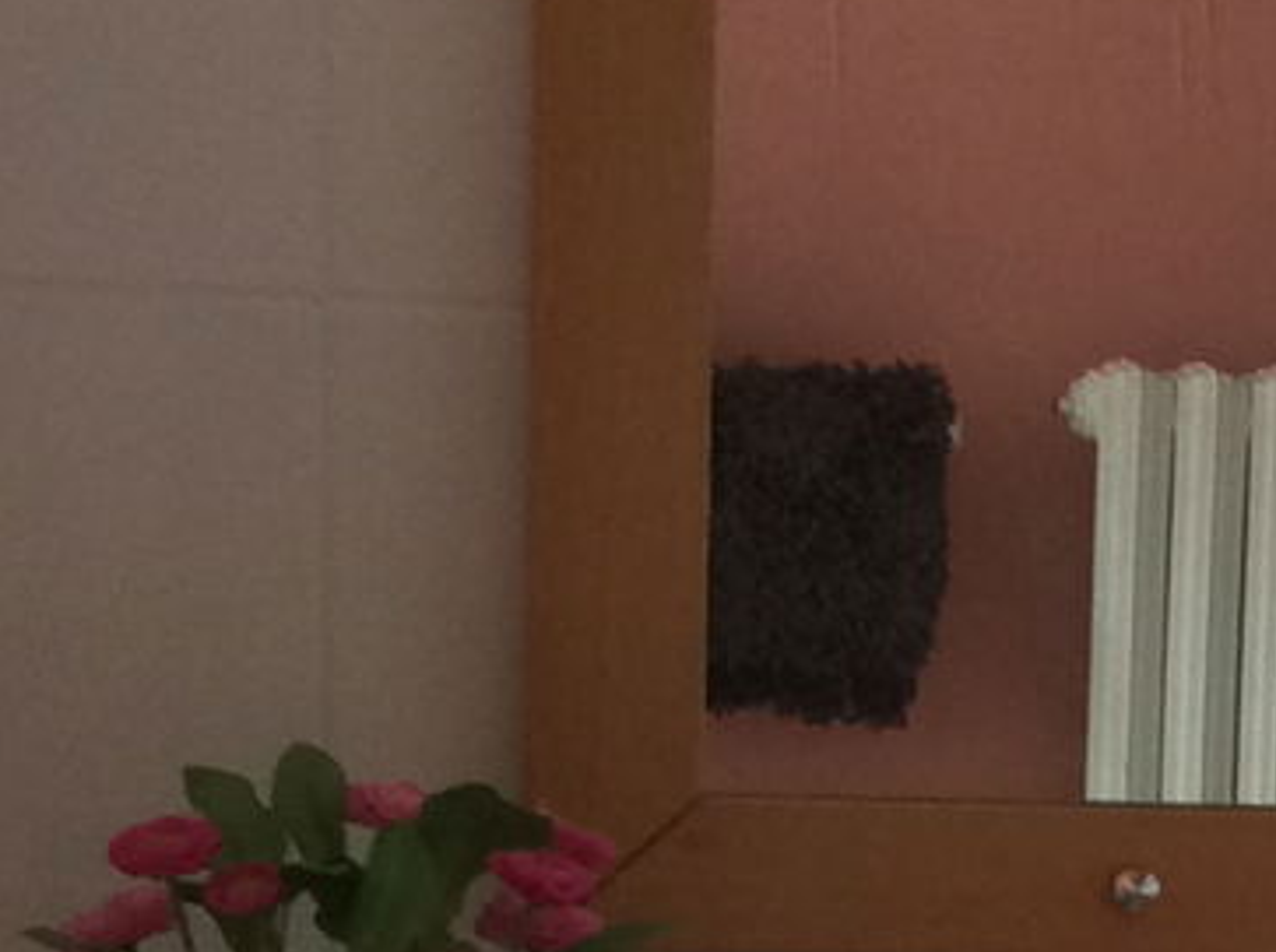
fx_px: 5189
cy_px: 1119
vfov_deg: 10.3
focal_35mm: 141
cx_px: 2302
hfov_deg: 12.7
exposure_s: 1/24
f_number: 2.4
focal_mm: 3.3
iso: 64
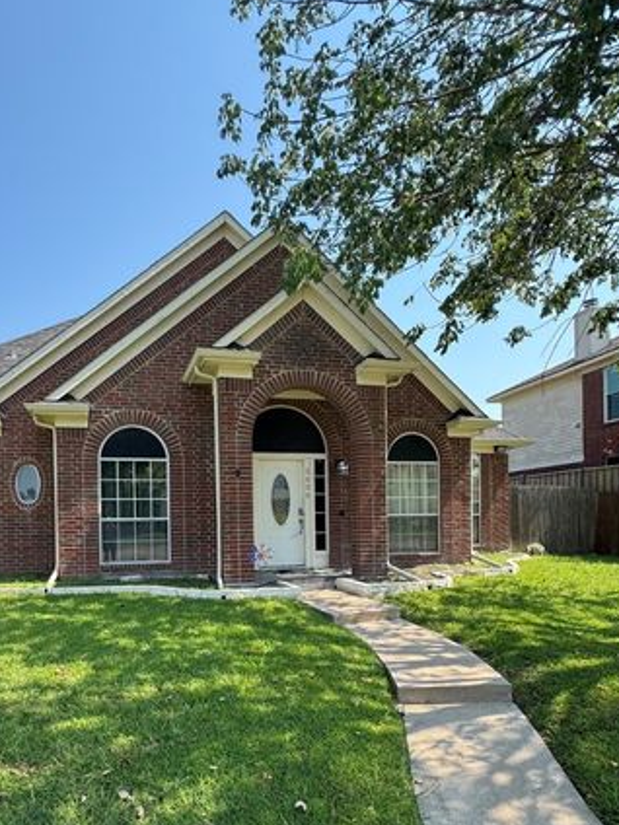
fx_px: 525
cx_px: 232
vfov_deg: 74.8
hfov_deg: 60.3
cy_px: 524
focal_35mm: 22
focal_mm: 2.22
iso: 40
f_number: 2.2
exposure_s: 1/620
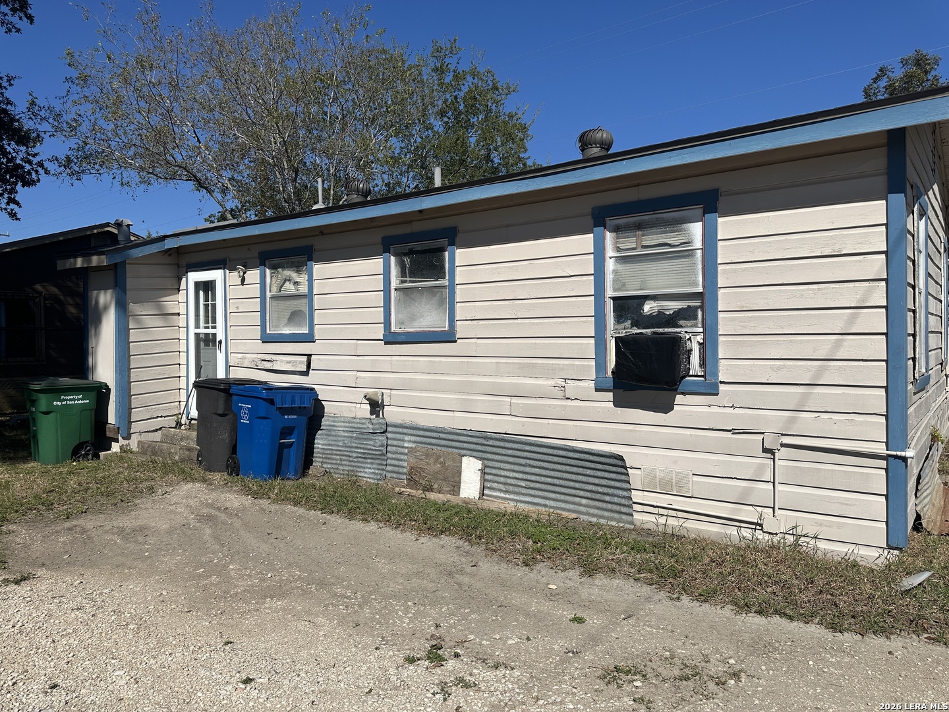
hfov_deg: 71.6
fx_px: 658
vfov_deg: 56.8
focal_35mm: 24
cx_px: 474
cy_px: 356
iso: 80
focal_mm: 6.86
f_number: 1.78
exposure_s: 1/10753
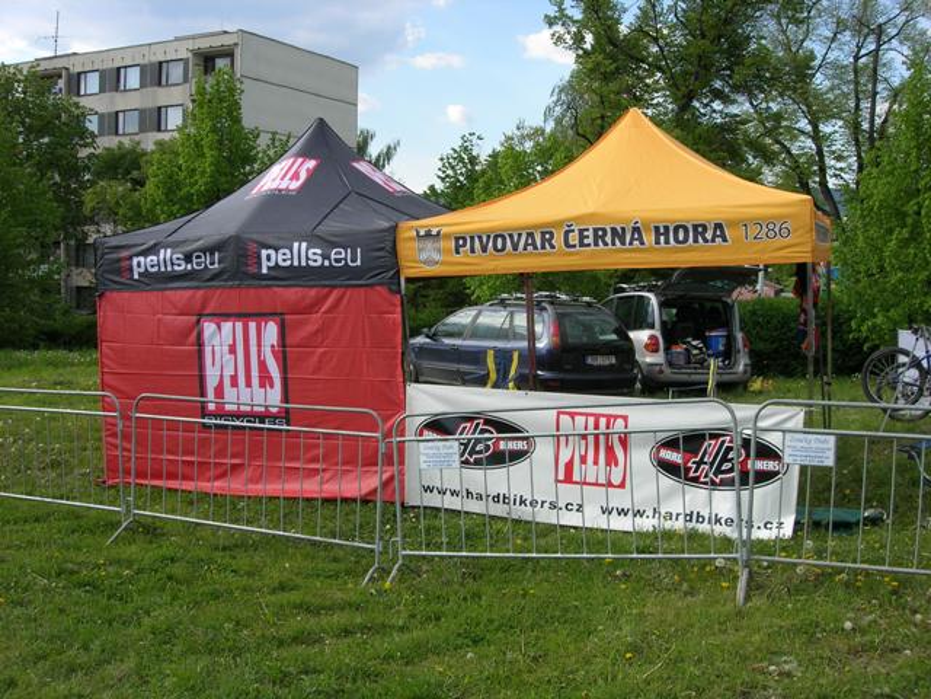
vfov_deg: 37.7
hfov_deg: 49.0
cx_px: 466
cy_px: 350
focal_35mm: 38
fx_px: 1022
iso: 64
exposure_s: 1/288
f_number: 4.8
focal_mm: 7.8
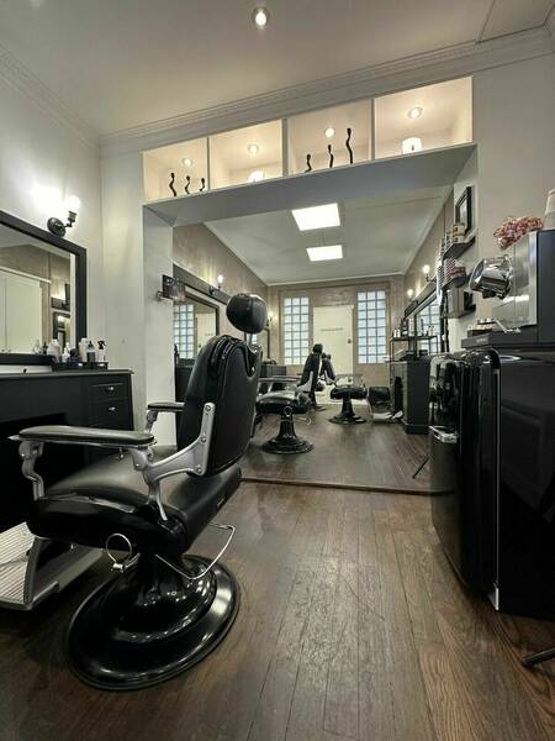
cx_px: 278
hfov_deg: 85.7
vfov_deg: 102.1
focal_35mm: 14
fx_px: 299
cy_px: 370
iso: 160
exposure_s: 1/50
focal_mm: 2.22
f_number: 2.2
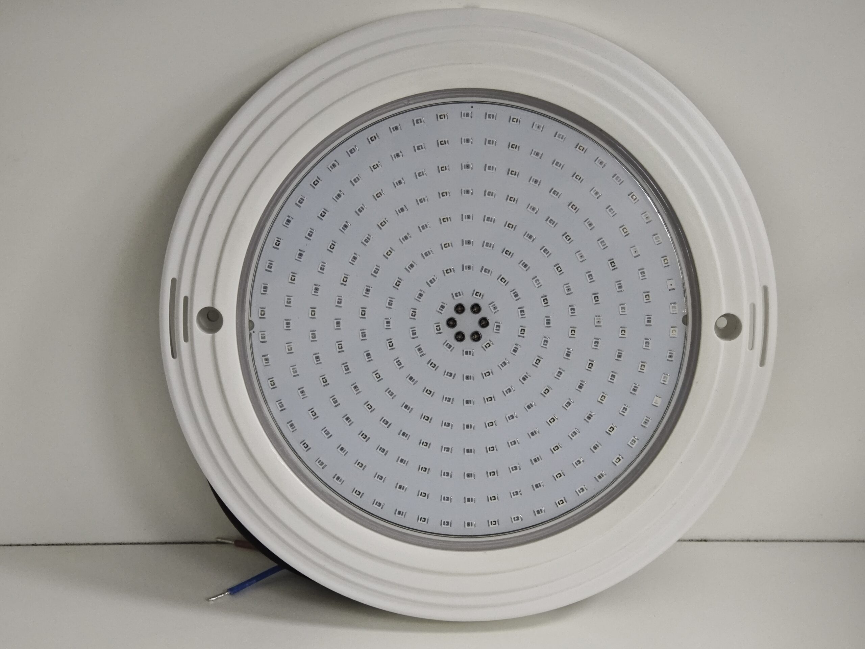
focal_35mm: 75
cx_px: 432
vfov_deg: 19.6
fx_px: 1874
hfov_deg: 26.0
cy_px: 324
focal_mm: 9
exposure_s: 1/100
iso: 640
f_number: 2
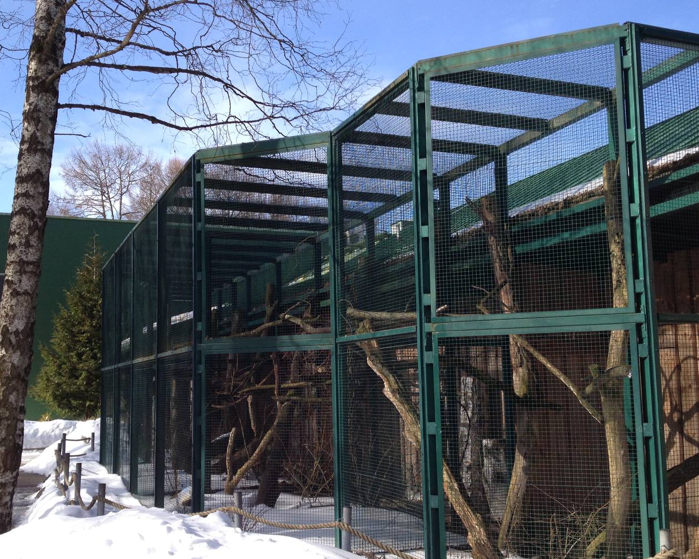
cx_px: 337
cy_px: 296
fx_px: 890
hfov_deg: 42.9
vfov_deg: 34.9
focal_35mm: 43
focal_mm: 4.28
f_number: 2.4
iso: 50
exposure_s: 1/1022
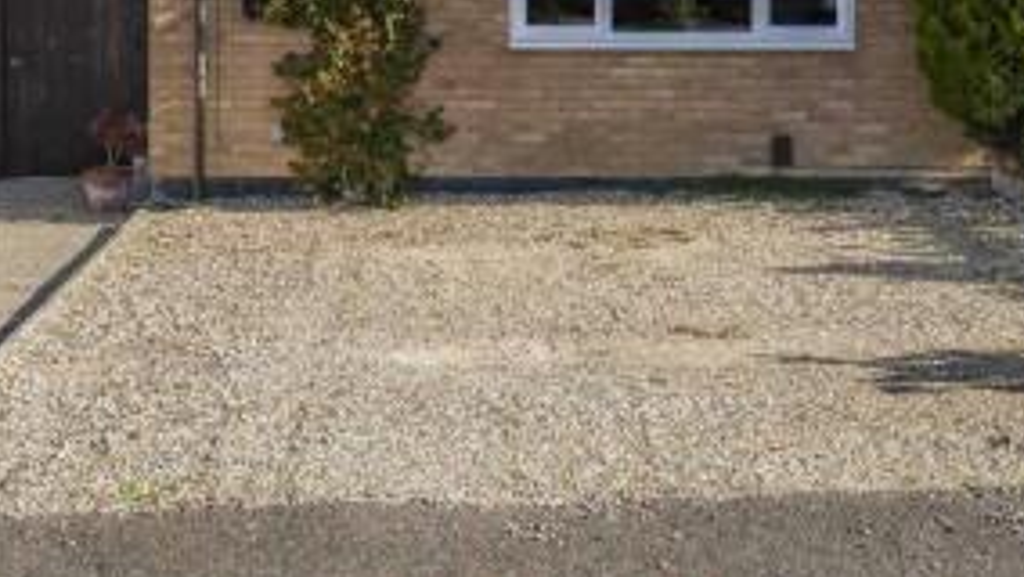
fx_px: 2037
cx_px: 528
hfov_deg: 28.2
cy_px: -200
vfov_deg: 15.3
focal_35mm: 75
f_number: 8
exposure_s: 1/1000
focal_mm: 31
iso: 500
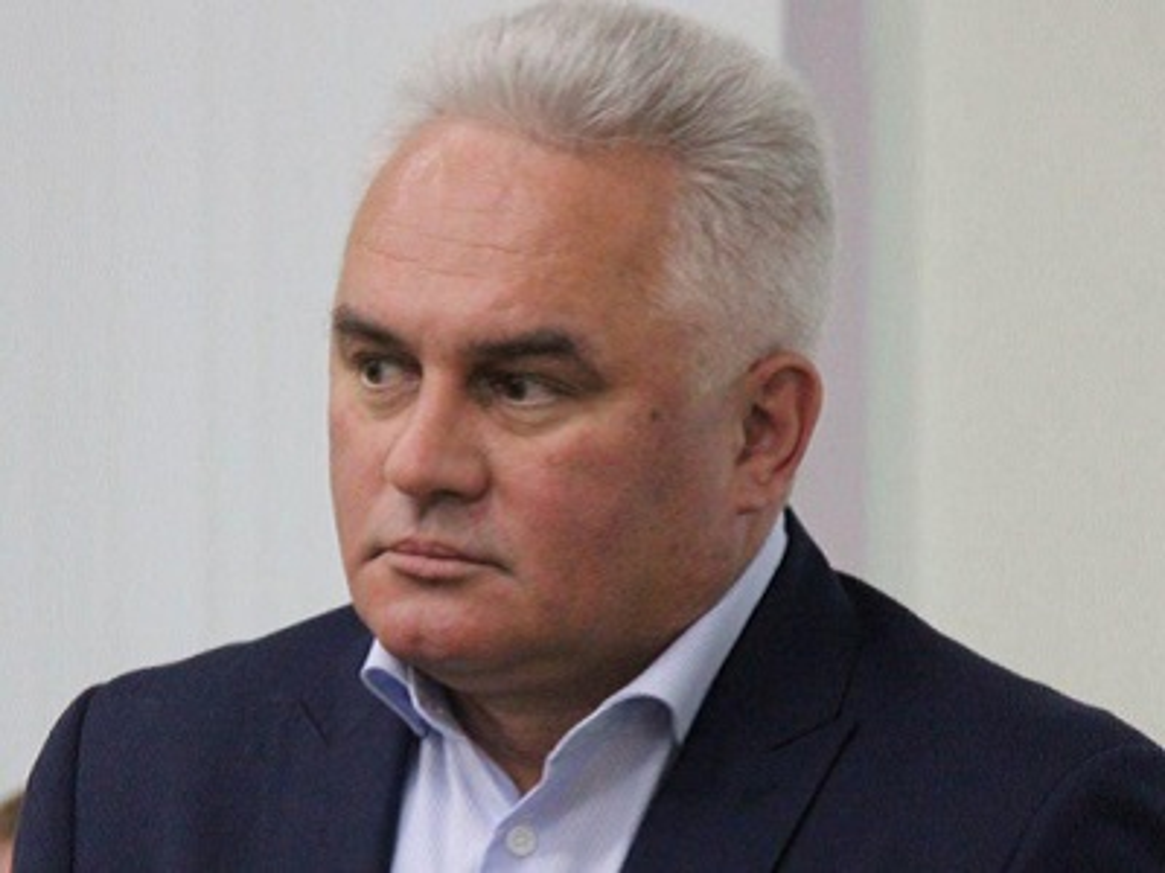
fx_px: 976
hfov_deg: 61.7
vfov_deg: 48.2
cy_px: 436
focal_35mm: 29
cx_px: 582
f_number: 2.2
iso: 100
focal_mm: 4.15
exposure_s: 1/33
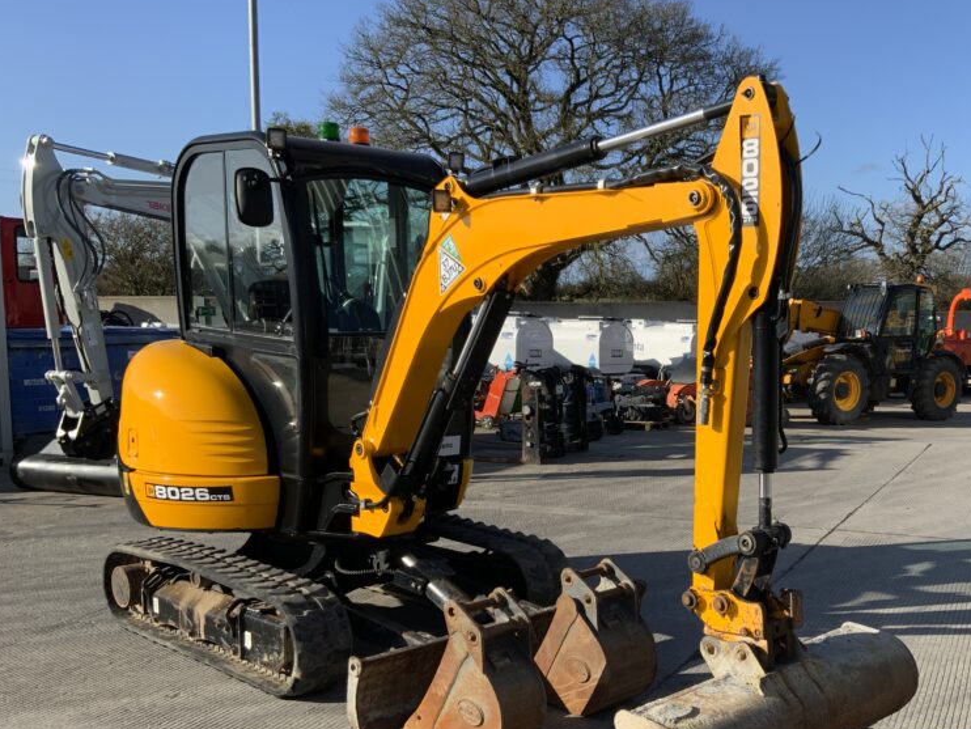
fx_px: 1122
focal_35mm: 40
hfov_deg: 45.9
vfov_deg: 35.8
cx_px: 662
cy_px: 442
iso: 16
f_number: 1.8
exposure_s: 1/1451
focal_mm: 3
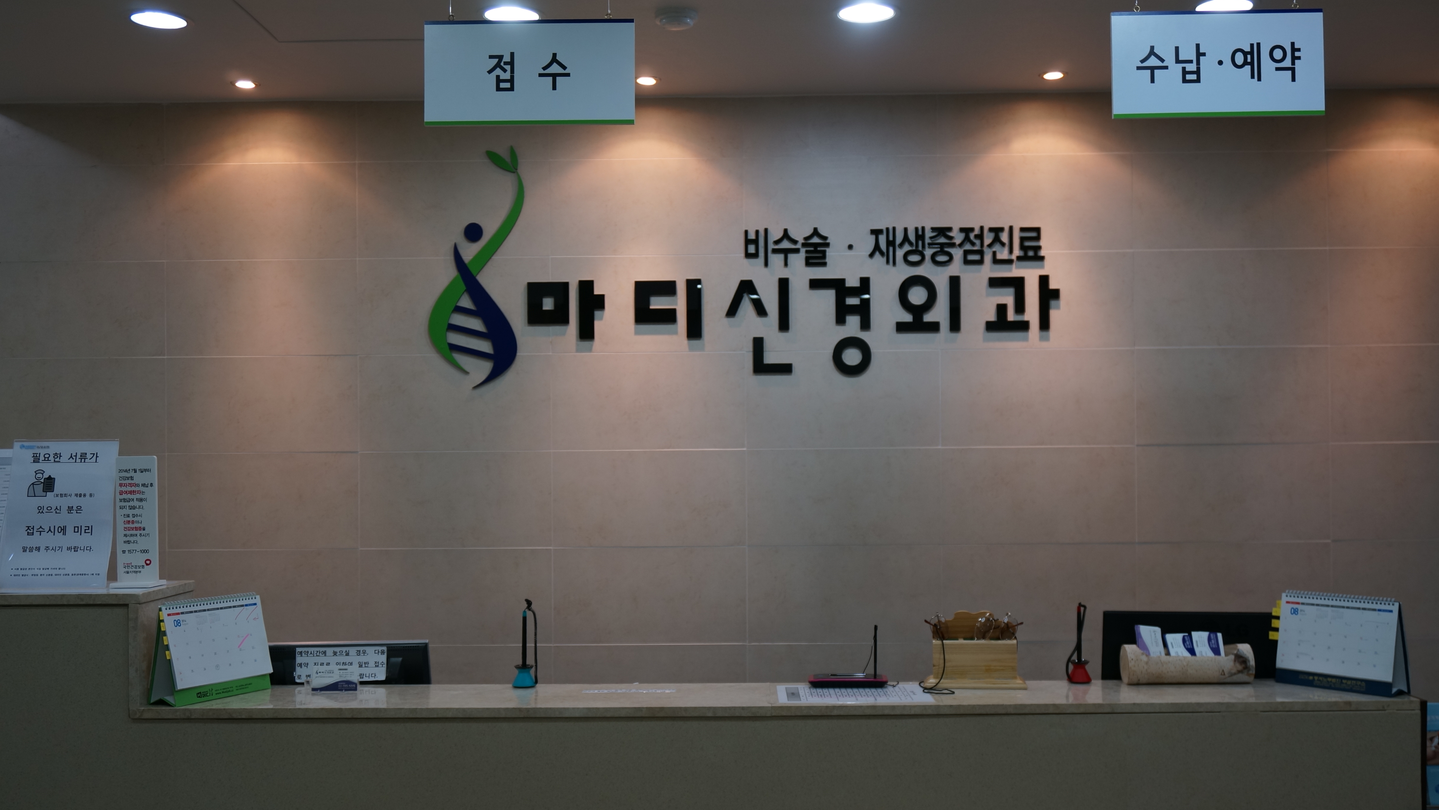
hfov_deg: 52.8
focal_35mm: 38
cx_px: 725
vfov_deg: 31.2
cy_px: 446
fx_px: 1450
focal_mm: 24
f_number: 4.5
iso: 400
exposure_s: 1/60
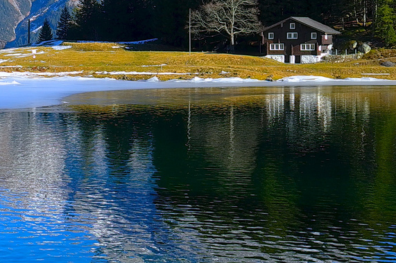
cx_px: -41
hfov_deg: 19.2
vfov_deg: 13.4
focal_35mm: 102
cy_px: 96
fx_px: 1121
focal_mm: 24
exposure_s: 1/250
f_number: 10
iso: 200
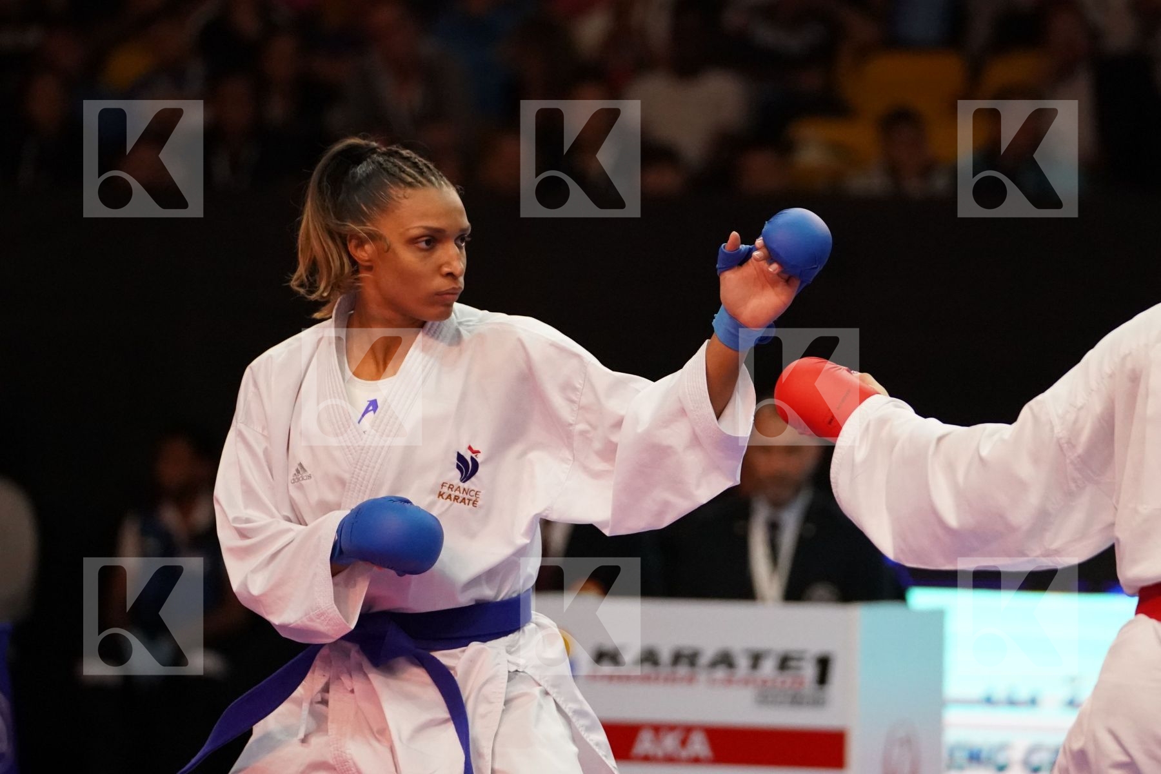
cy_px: 387
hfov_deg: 8.7
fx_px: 7643
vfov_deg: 5.8
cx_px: 580
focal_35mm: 237
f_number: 2.8
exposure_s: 1/1000
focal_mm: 158
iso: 6400
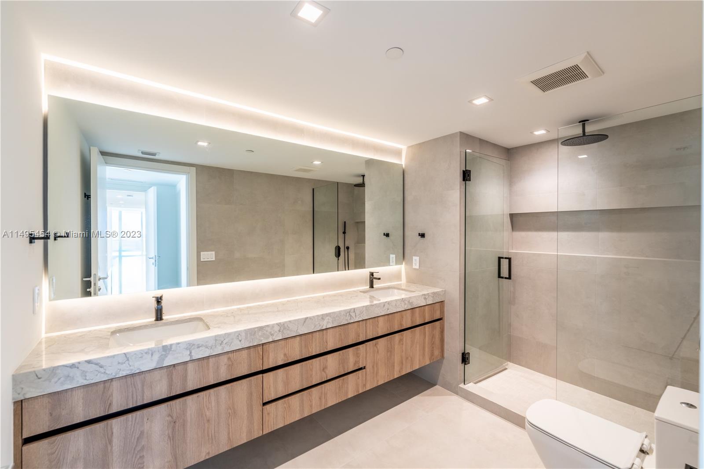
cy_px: 234
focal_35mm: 14
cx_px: 352
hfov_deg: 104.3
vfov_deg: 81.2
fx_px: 274
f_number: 6.3
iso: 320
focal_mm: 14
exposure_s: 1/160
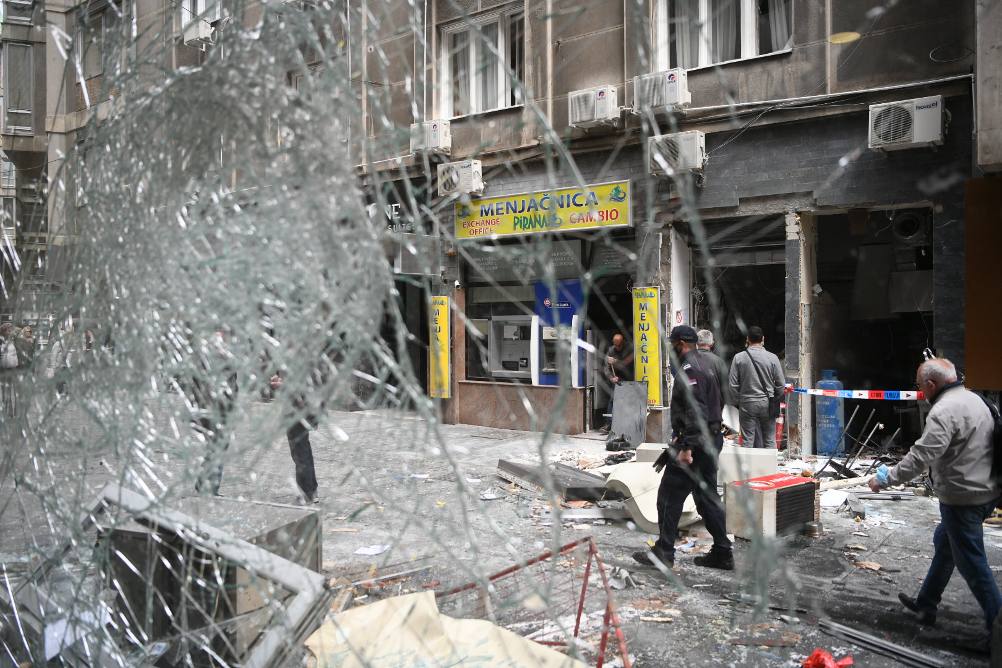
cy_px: 334
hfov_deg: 61.9
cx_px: 501
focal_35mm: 30
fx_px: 835
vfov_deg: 43.6
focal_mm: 30
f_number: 2.8
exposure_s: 1/4000
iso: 800
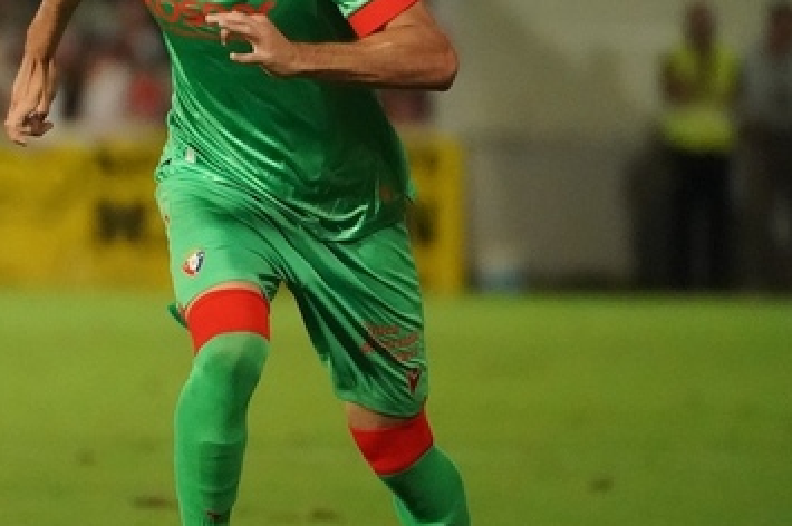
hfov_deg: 2.5
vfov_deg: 1.7
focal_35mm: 819
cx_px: 176
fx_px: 18001
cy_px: 218
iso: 16000
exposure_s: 1/1000
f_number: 5.6
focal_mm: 400
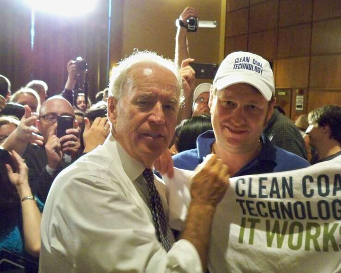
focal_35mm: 37
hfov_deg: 49.1
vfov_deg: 40.1
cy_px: 137
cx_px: 178
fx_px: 373
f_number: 3.1
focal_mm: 6.3
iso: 1600
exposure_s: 1/60
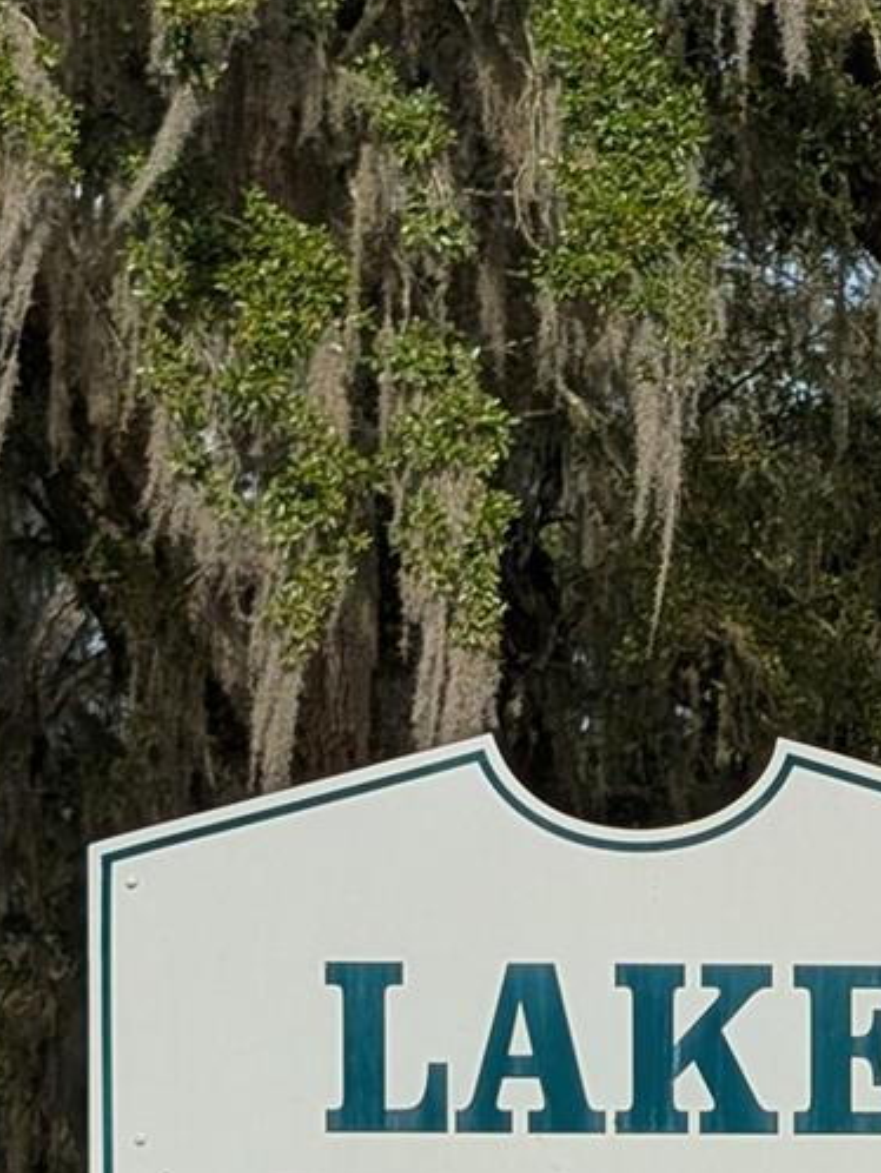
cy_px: 1055
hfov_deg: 12.5
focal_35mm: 118
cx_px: 801
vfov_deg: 16.5
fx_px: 4001
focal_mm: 6.9
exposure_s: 1/1372
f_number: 1.68
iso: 22
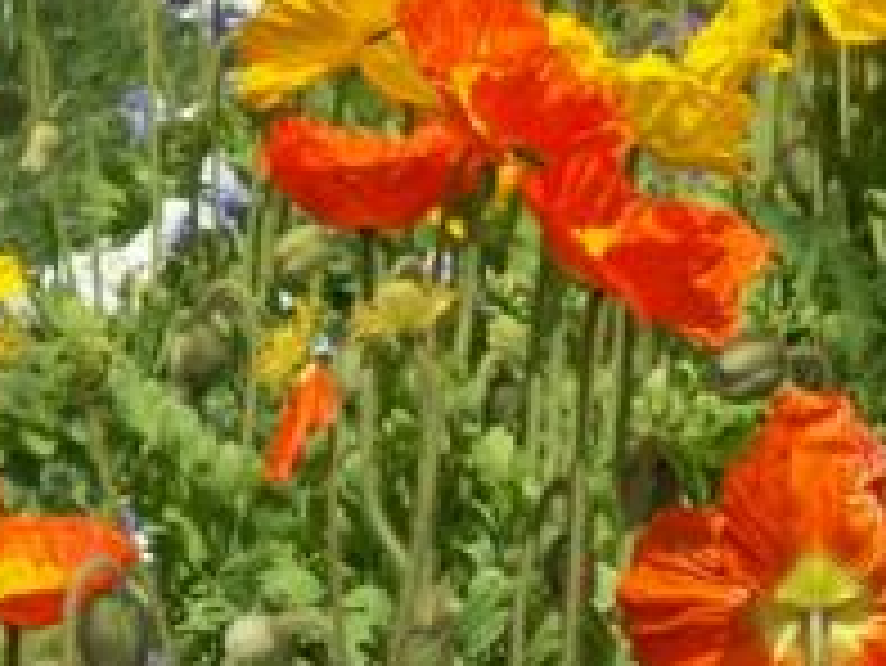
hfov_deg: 3.8
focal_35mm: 517
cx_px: 796
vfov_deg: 2.9
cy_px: 698
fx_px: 13241
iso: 50
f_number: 8
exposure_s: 1/160
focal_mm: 26.06
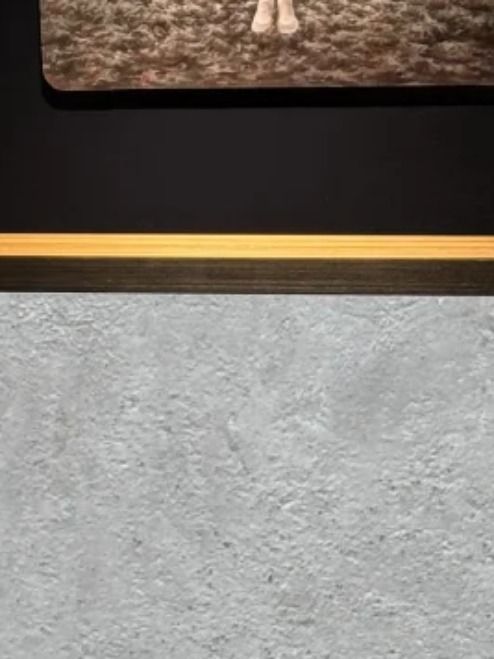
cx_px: -139
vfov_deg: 10.2
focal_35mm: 194
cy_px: 117
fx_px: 3691
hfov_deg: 7.6
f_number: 1.78
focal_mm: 6.76
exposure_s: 1/100
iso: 80
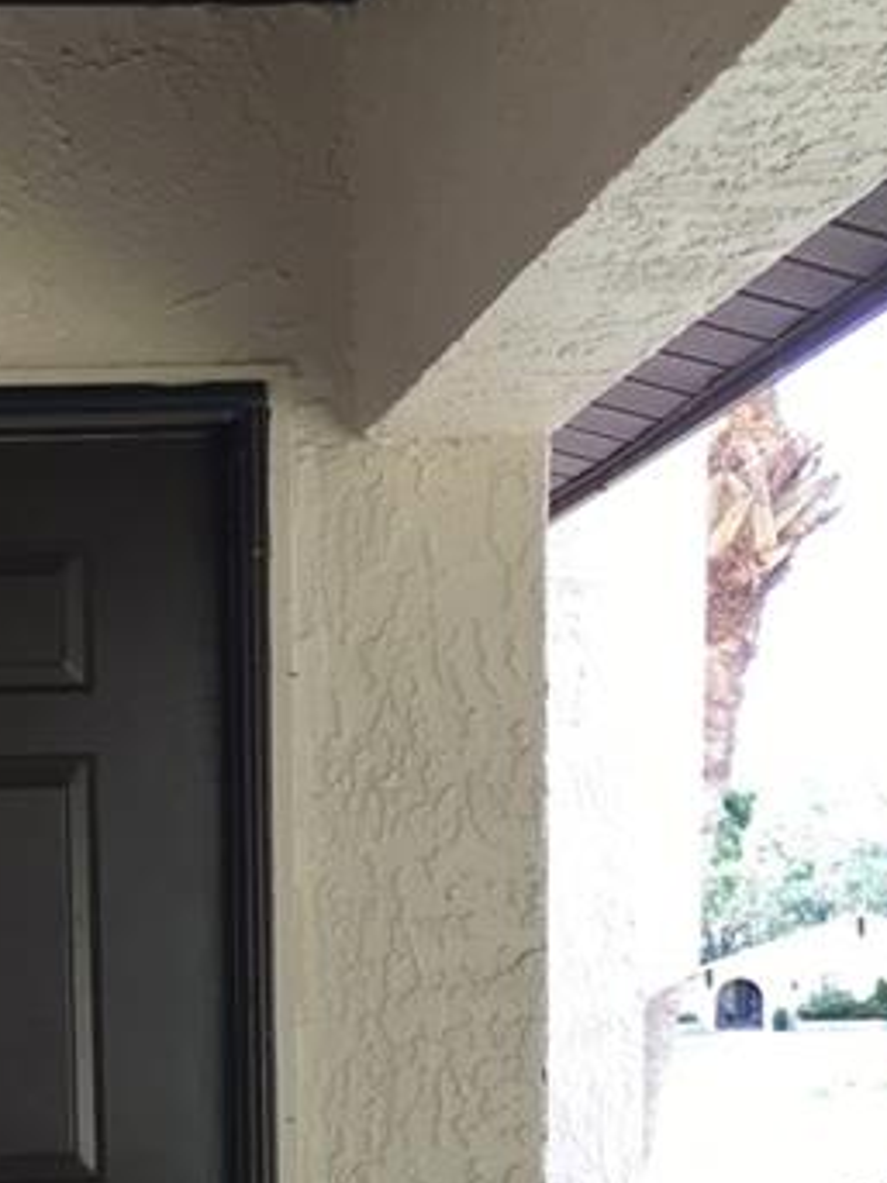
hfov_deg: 21.8
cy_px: 1197
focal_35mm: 65
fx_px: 2222
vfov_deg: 28.0
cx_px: 0
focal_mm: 4.15
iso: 25
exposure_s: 1/40
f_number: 2.2
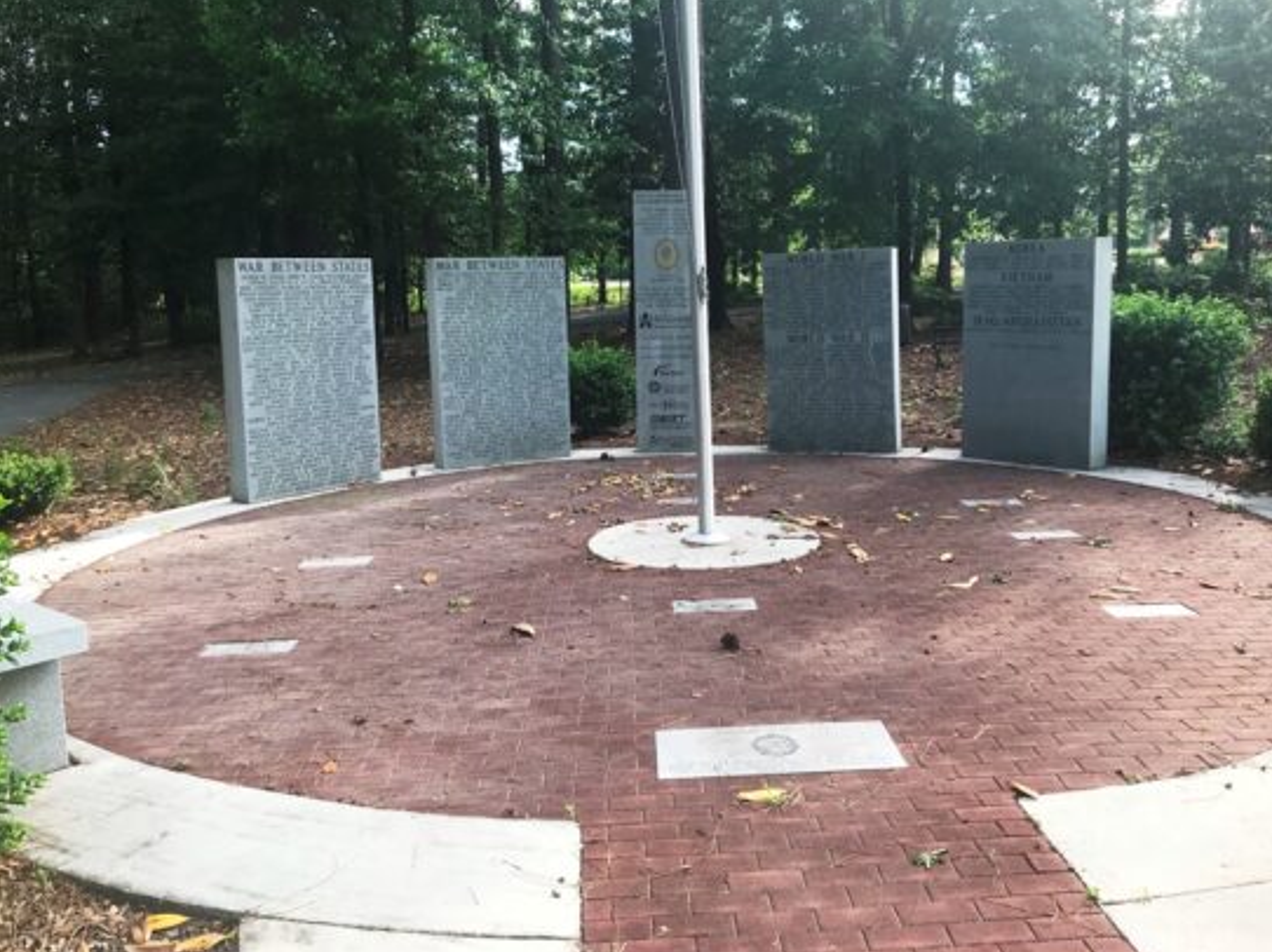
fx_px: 1139
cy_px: 438
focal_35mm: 31
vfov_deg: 45.4
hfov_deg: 58.2
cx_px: 702
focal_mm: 3.99
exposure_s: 1/320
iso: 20
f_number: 1.8
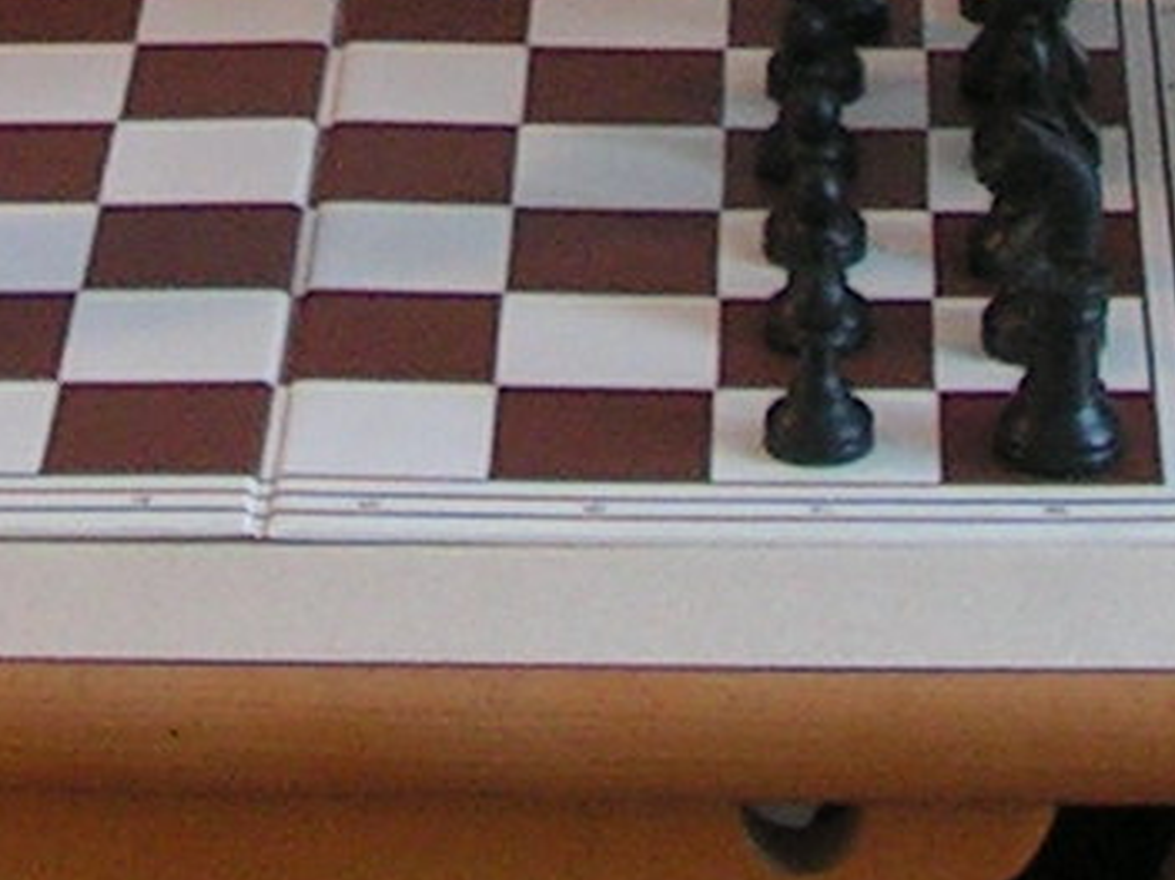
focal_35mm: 210
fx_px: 7126
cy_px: -773
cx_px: 449
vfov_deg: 6.9
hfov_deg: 9.4
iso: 100
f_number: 3.2
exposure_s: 1/40
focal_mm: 6
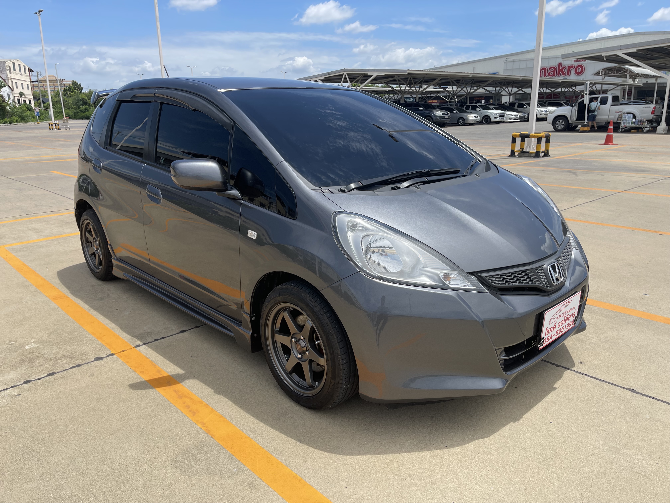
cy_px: 252
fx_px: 484
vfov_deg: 54.9
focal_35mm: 25
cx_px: 335
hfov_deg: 69.4
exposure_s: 1/3559
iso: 32
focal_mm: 5.1
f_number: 1.6
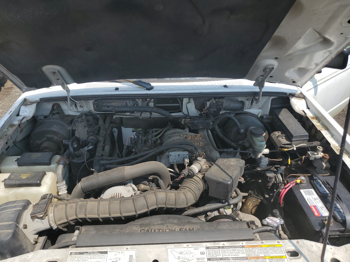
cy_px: 131
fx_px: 263
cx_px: 175
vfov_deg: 53.1
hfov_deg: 67.3
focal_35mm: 26
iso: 50
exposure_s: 1/2500
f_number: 1.5
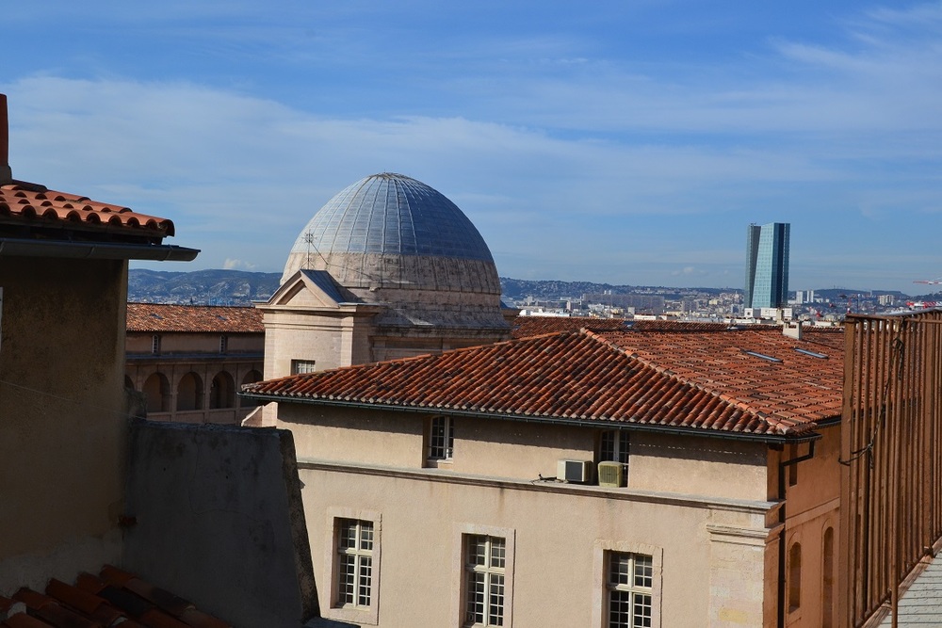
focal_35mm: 57
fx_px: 1492
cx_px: 471
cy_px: 314
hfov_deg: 35.0
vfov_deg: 23.8
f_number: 11
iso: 320
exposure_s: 1/500
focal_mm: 38
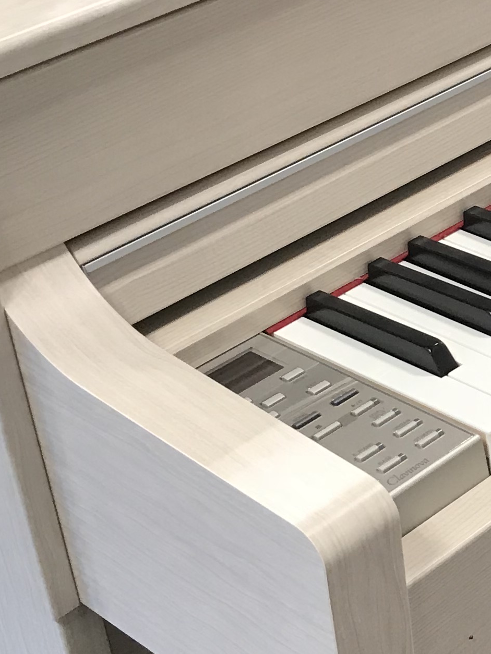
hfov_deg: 15.5
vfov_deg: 21.7
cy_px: 406
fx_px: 1702
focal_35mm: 90
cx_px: 671
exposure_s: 1/30
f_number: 1.8
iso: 25
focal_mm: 3.99
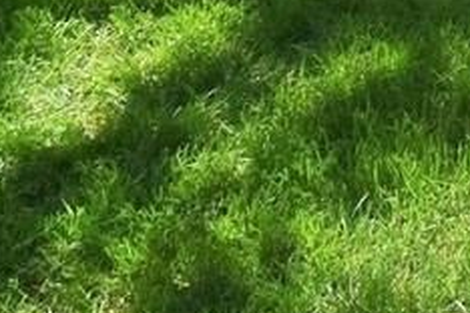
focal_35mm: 104
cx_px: 970
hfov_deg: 15.3
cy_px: -724
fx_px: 1358
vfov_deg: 9.3
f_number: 9
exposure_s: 1/320
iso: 200
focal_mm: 10
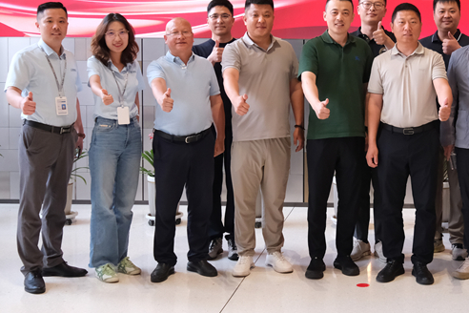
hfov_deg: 31.0
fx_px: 821
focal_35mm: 63
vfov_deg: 21.4
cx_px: 385
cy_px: 71
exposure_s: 1/200
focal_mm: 20.8
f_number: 4
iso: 2000
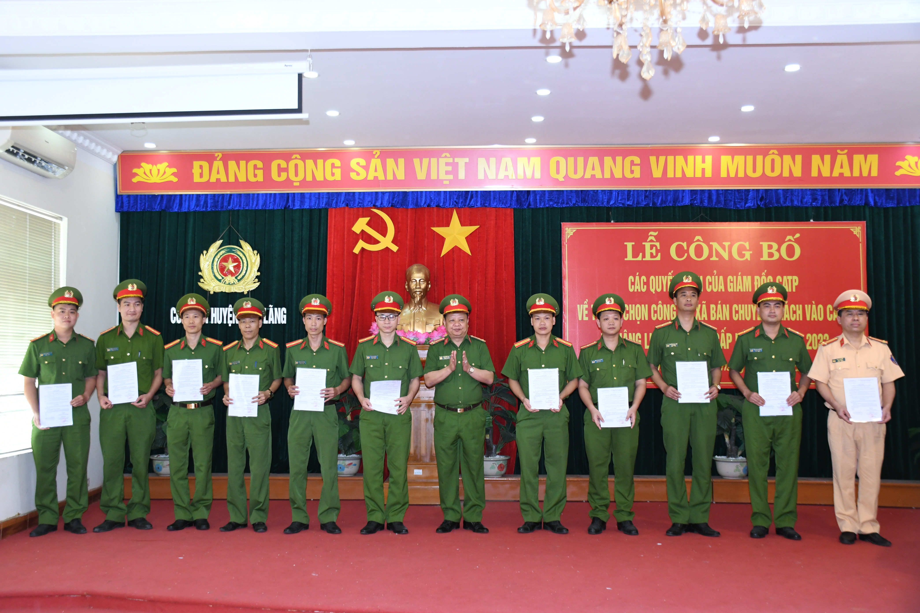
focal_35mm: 39
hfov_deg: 49.6
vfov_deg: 34.2
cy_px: 306
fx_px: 997
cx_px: 460
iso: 1600
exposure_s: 1/200
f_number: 3.8
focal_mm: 26
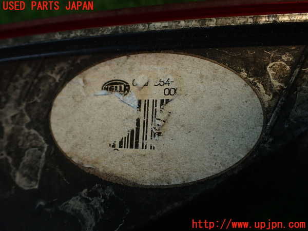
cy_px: 116
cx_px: 154
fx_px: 285
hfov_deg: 56.8
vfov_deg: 44.2
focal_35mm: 32
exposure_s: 1/60
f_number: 2.4
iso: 160
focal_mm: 5.79
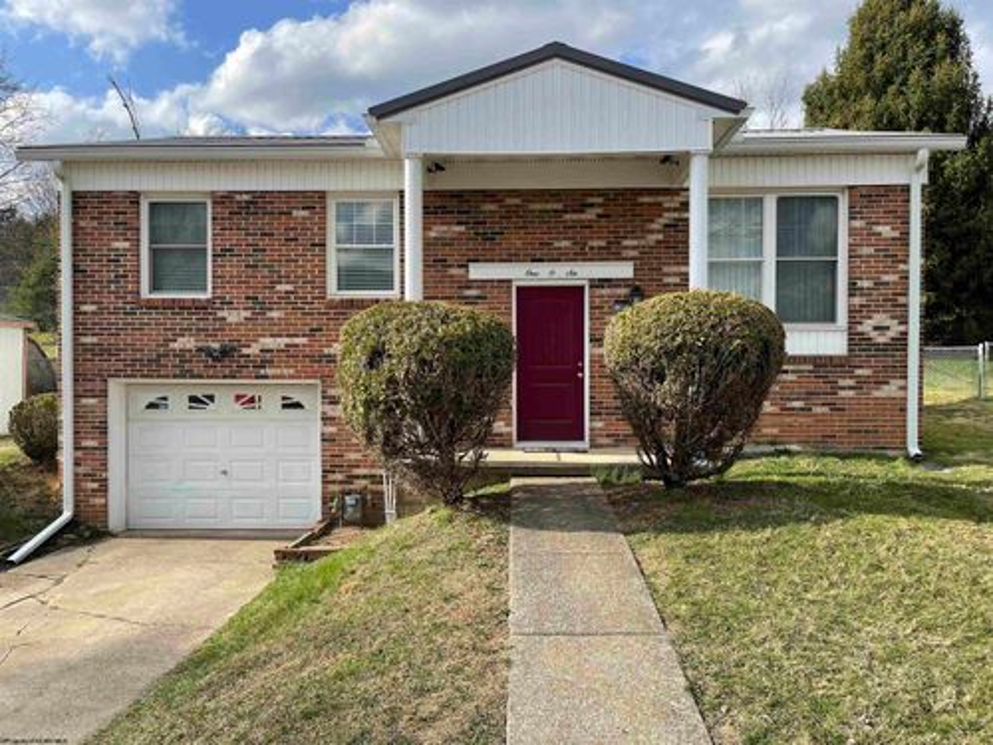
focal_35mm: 25
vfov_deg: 54.9
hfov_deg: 69.4
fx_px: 717
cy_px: 372
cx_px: 496
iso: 32
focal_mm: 5.1
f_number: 1.6
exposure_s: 1/1883
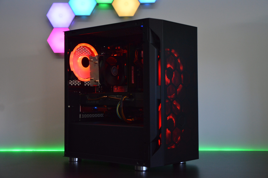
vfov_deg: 23.7
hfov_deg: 35.1
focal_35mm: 57
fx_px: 424
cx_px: 134
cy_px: 89
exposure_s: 1/60
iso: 800
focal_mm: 38
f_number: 4.5
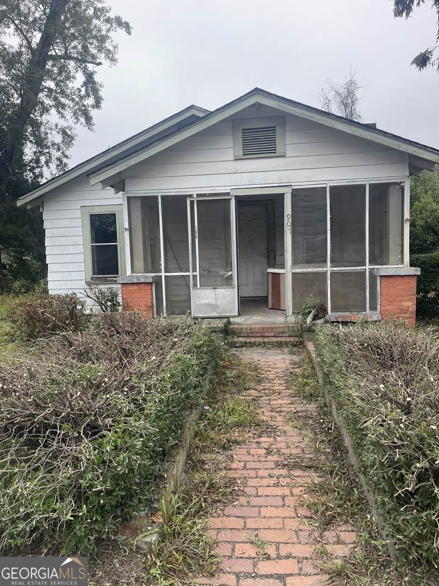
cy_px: 293
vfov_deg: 69.4
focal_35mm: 25
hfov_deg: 54.9
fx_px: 423
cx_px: 220
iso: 32
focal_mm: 5.1
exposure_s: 1/1152
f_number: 1.6
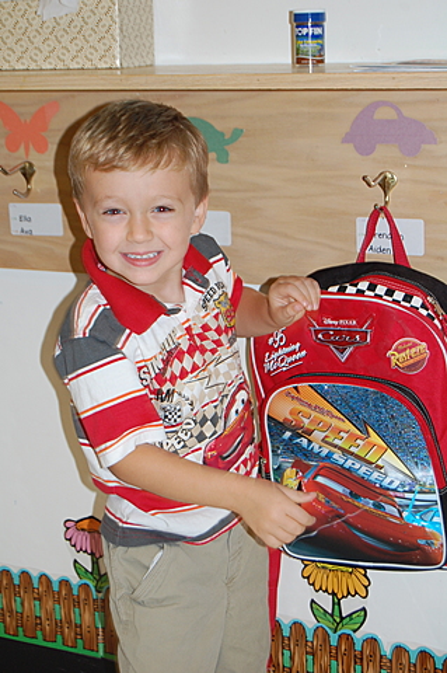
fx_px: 1456
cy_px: 336
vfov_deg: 26.0
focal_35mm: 78
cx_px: 224
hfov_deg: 17.5
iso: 400
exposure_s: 1/60
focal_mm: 52
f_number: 5.6
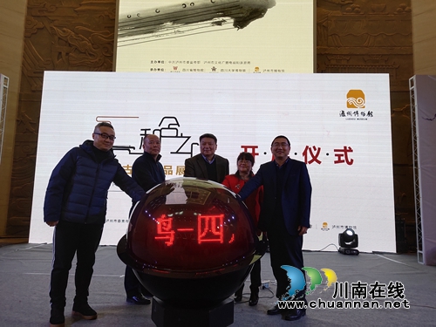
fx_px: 365
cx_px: 218
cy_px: 164
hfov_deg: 61.7
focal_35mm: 29
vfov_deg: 48.2
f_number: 1.8
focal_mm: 4.27
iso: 50
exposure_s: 1/119
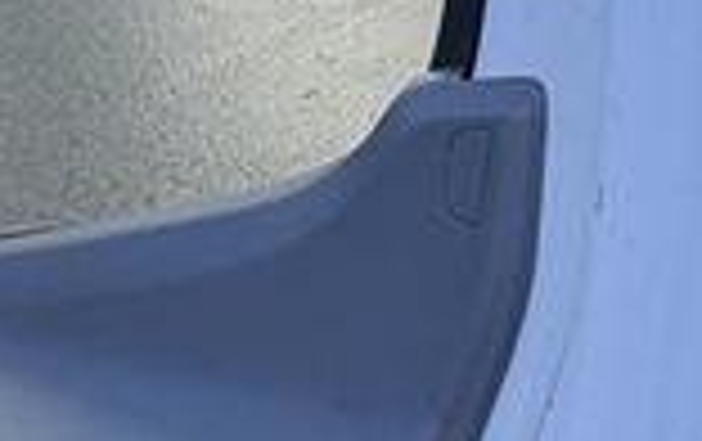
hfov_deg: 24.3
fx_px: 1629
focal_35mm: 85
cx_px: 418
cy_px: 94
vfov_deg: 15.3
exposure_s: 1/265
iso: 40
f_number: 2.2
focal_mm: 2.22
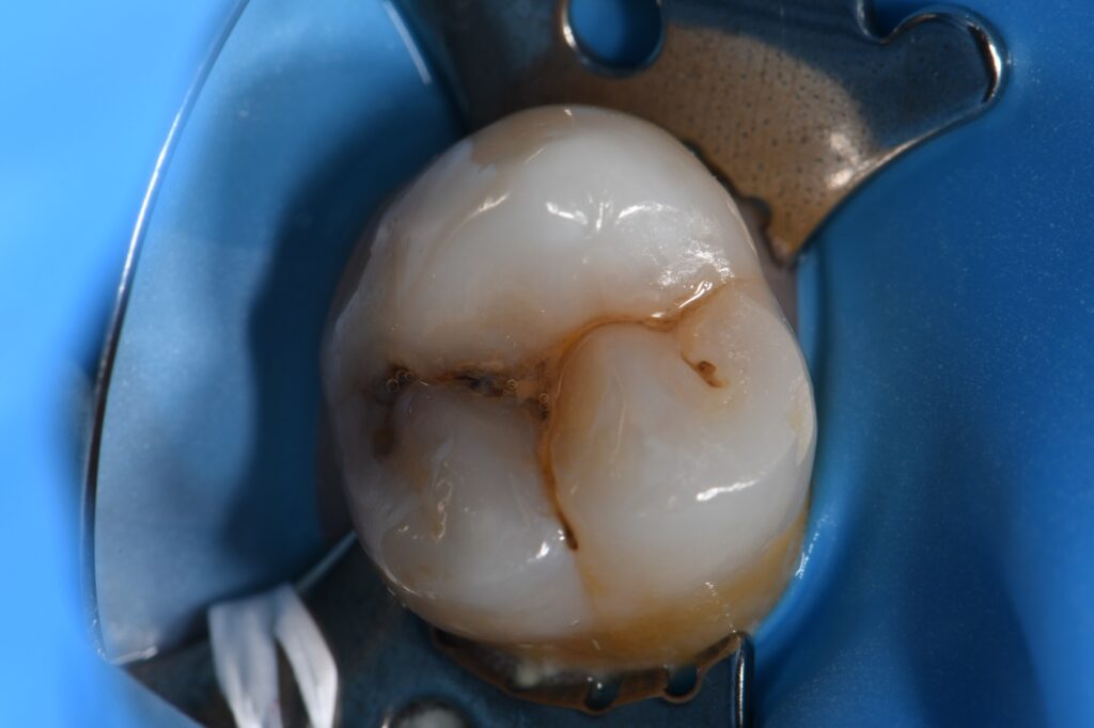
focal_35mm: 157
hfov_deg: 13.1
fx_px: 4769
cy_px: 364
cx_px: 547
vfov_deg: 8.7
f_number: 32
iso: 200
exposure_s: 1/160
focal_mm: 105
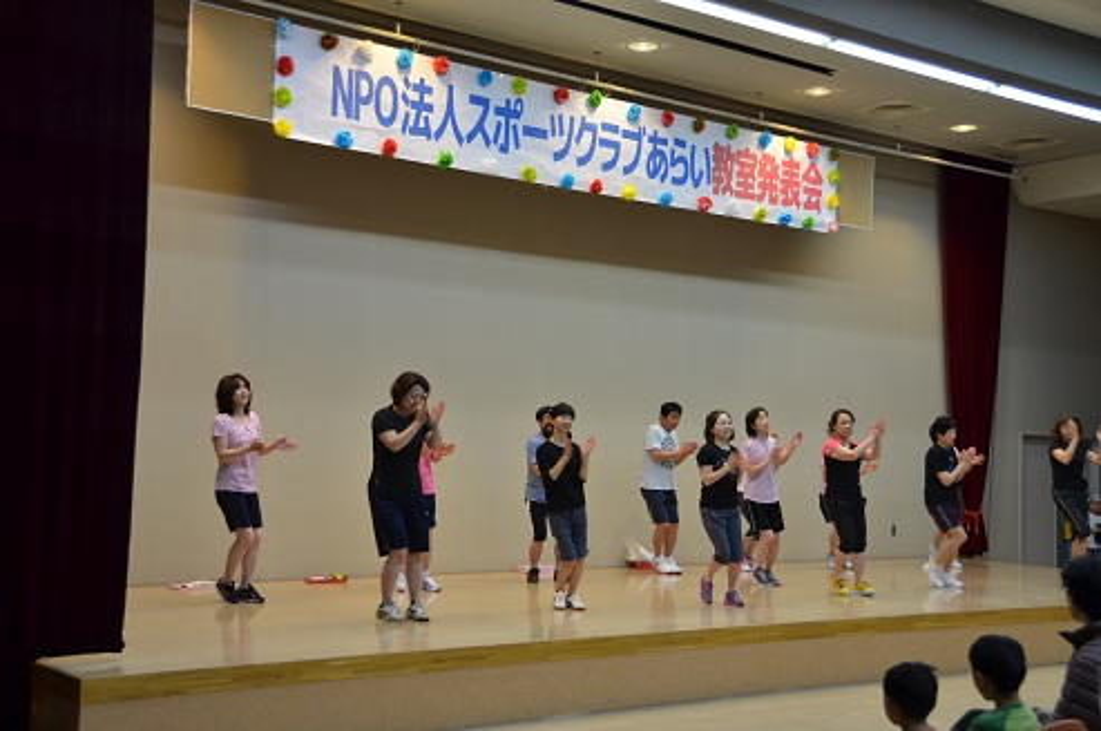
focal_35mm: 46
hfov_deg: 42.4
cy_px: 366
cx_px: 550
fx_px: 1420
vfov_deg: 28.8
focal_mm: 31
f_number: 4.2
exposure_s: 1/80
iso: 400
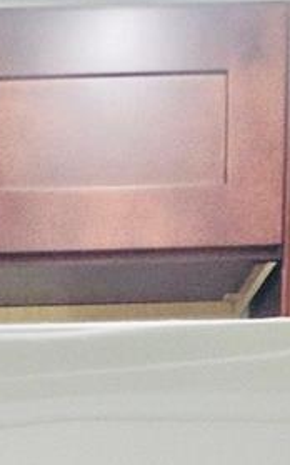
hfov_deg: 12.3
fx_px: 1330
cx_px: 3
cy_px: 937
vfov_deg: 15.6
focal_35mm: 105
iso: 267
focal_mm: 5.4
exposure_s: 1/60.2
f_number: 1.8
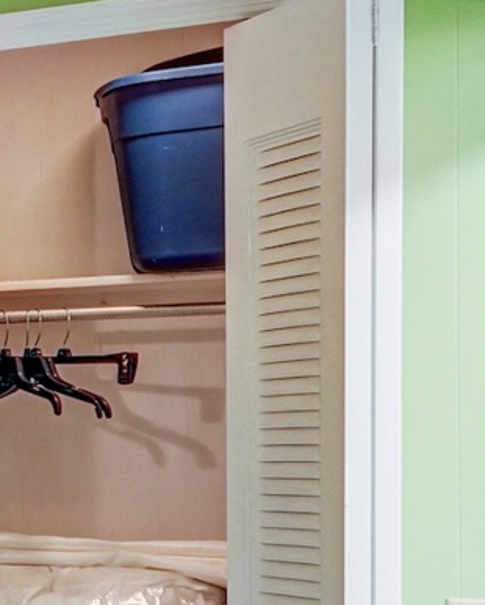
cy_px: 451
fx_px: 1739
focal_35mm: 97
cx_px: -1245
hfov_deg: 9.2
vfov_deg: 19.6
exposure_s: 1/3.33
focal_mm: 16
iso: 400
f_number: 8
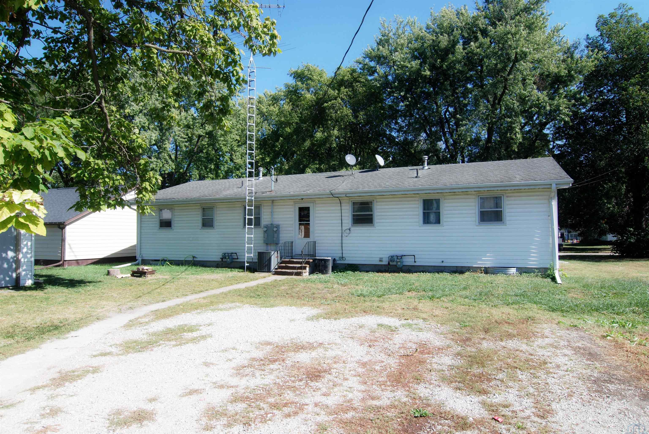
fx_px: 406
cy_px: 217
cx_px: 324
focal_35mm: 22
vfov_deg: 56.3
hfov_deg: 77.3
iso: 100
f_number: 7.1
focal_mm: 15
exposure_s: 1/200
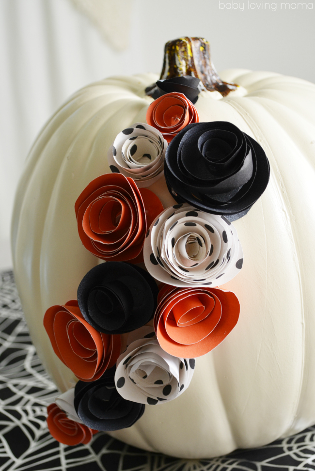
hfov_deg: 22.7
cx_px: 158
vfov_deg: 33.4
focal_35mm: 60
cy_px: 236
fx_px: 786
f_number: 5.6
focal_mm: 40
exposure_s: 1/125
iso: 400
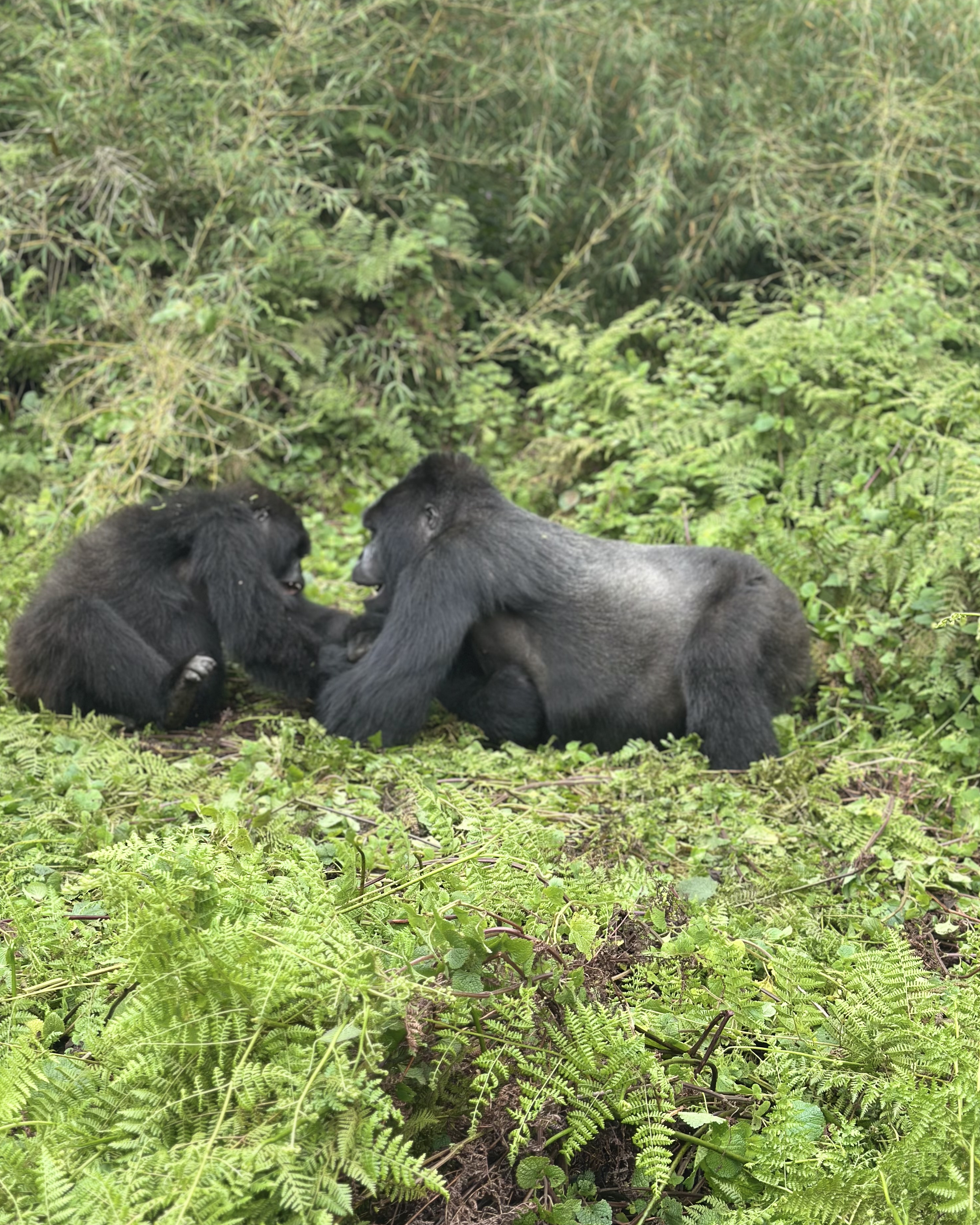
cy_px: 591
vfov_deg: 36.7
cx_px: 496
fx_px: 1849
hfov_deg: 29.7
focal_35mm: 51
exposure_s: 1/256
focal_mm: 6.86
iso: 80
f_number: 1.78
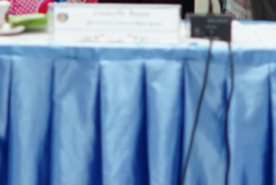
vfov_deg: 4.0
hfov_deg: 6.2
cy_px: -371
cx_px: 101
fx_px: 2550
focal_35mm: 332
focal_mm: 50
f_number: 2.2
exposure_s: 1/100
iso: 400
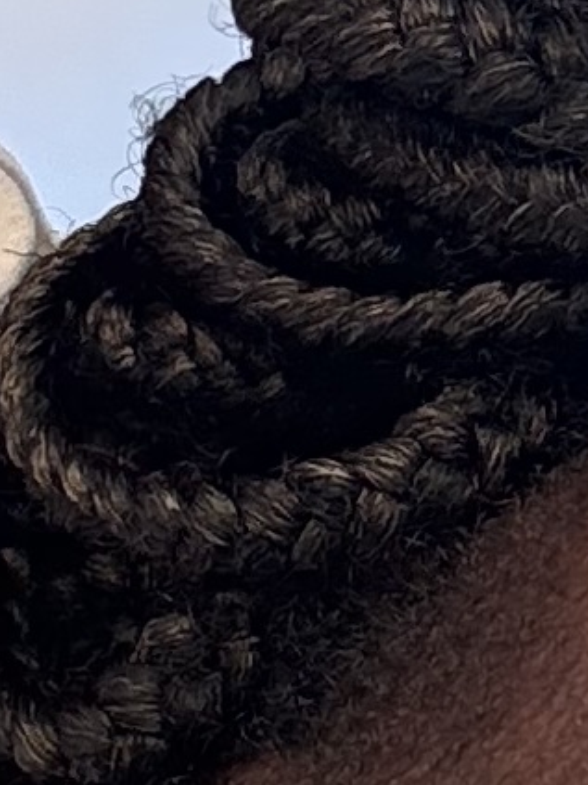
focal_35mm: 219
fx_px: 4963
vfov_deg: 9.0
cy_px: 726
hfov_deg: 6.8
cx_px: 568
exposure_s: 1/149
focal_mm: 2.69
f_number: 1.9
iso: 20
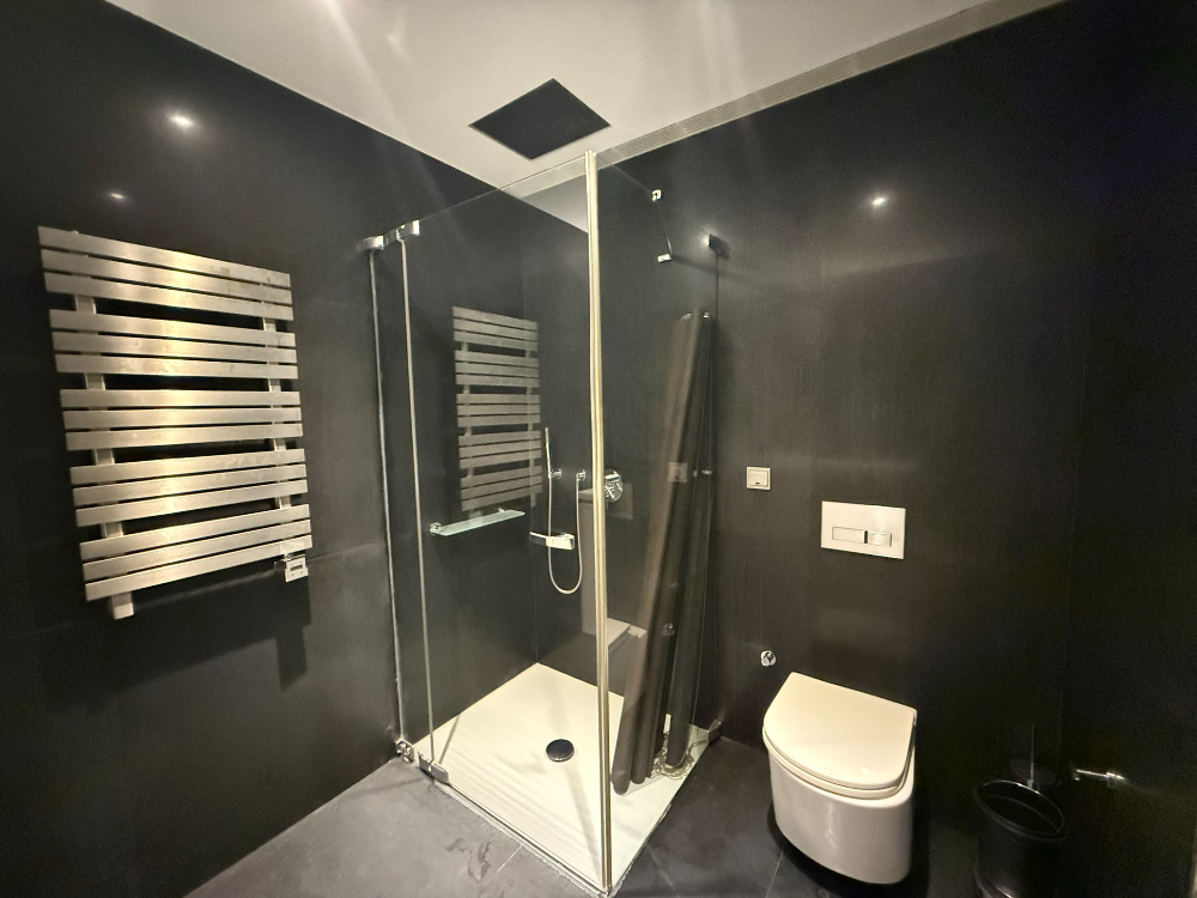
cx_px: 598
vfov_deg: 85.7
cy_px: 449
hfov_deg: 102.1
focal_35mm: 14
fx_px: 484
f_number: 2.2
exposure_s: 1/23
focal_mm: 2.22
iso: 2500
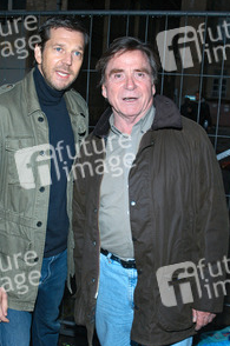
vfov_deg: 40.1
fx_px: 471
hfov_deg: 27.4
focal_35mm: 49
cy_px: 220
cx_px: 110
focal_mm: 24
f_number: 7.1
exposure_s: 1/30
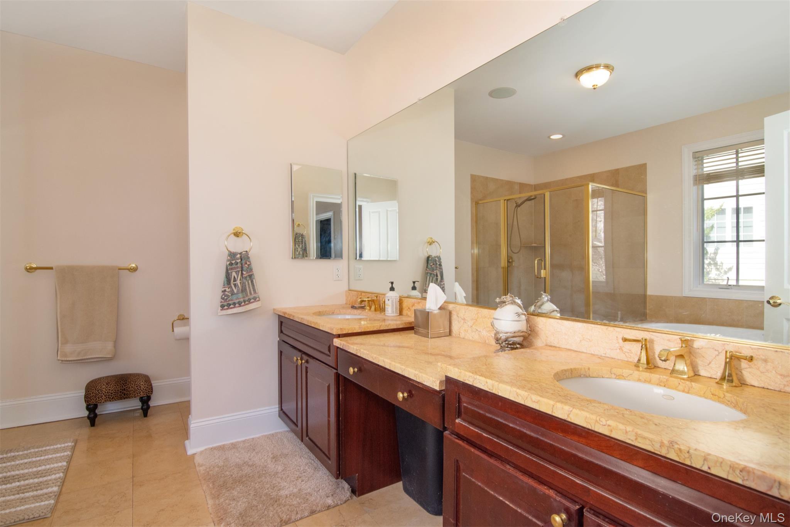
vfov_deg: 72.0
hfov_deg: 95.0
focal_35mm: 16
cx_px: 395
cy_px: 264
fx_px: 362
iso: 640
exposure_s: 1/80
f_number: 8
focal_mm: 11
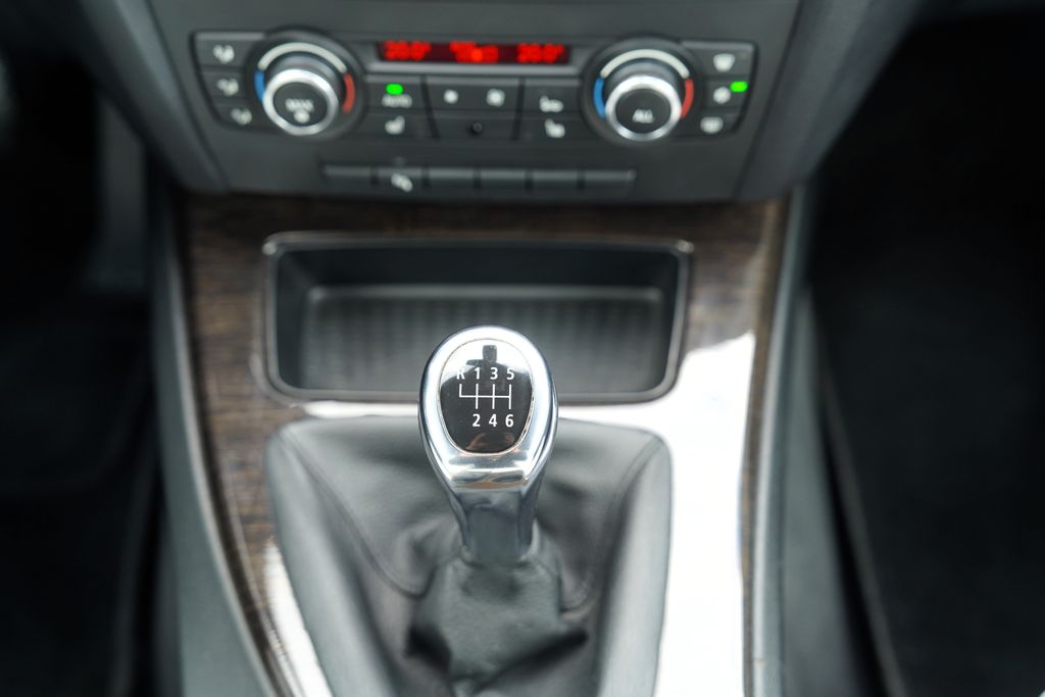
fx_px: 1393
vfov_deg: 28.1
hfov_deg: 41.1
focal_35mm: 48
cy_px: 348
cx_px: 522
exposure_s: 1/160
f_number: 4
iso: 640
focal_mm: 48
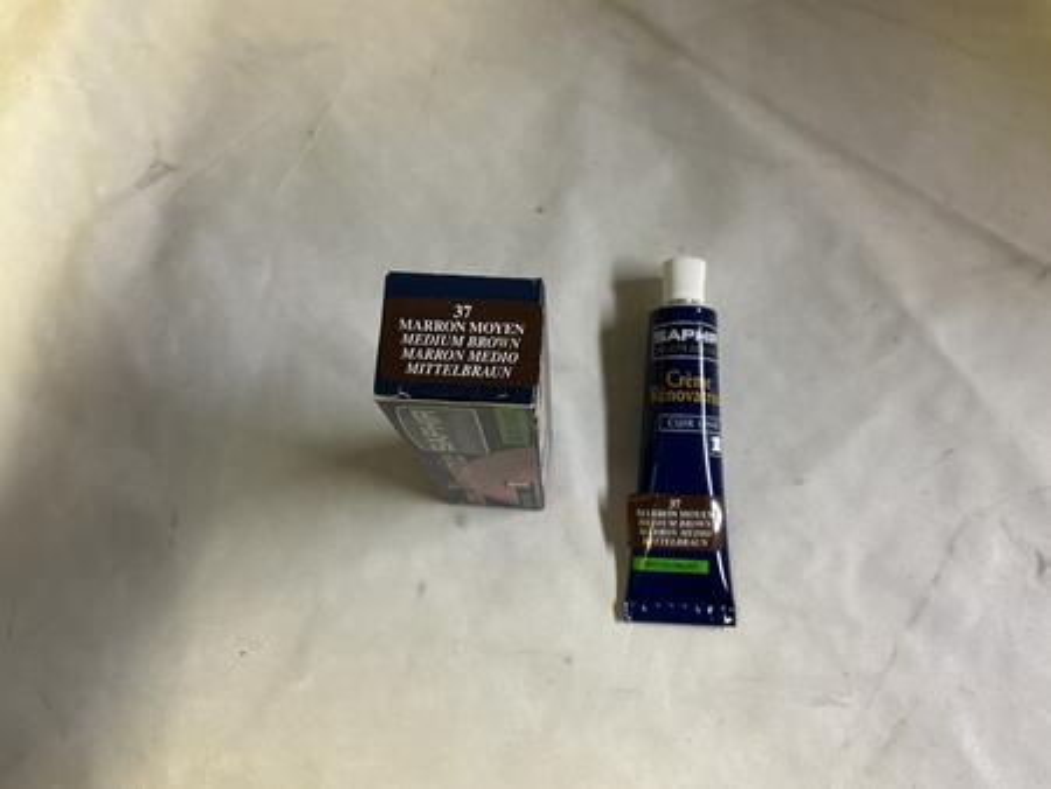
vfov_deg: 48.3
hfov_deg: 61.6
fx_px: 881
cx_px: 526
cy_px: 394
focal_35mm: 29
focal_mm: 3
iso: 125
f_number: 1.8
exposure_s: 1/50
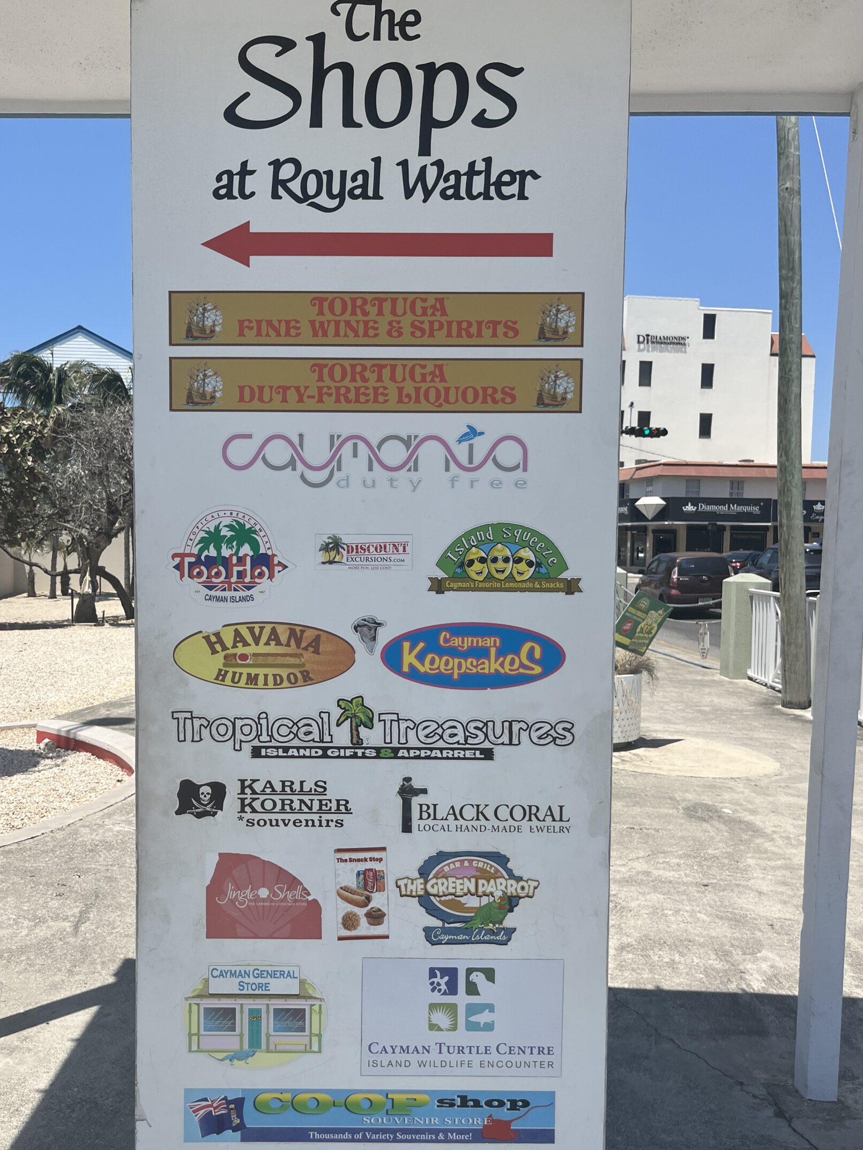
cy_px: 619
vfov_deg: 58.3
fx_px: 1031
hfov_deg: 45.2
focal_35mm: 31
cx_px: 355
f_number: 1.6
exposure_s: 1/4854
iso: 50
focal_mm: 5.1
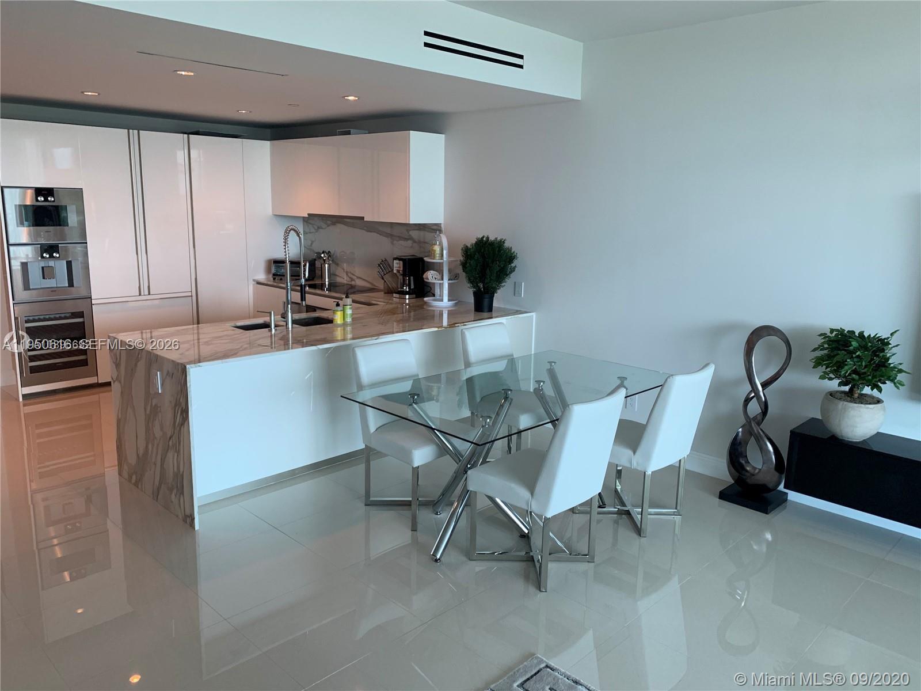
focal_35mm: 26
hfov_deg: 67.3
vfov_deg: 53.1
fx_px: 692
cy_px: 346
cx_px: 460
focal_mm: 4.25
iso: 80
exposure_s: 1/120
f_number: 1.8
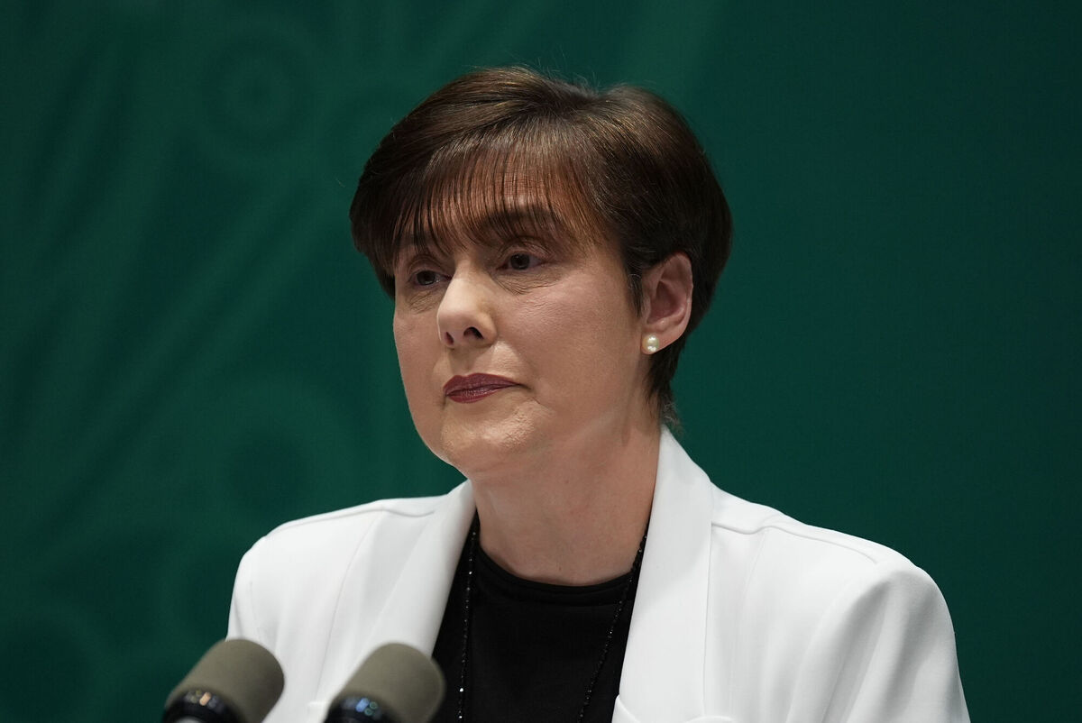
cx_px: 541
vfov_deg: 4.6
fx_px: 9023
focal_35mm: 300
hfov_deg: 6.9
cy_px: 362
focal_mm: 200
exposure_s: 1/250
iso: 1600
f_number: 2.8
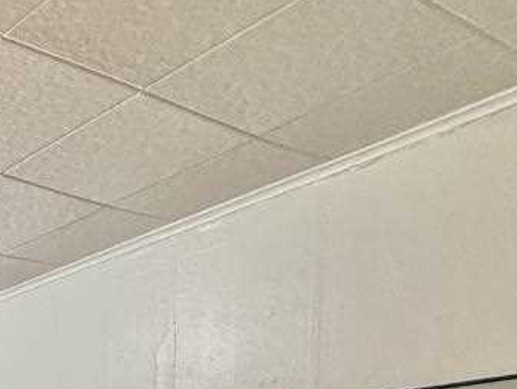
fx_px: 792
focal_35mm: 53
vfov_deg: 22.7
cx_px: -292
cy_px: 579
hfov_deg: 25.4
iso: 320
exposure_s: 1/120
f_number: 2.2
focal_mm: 2.22
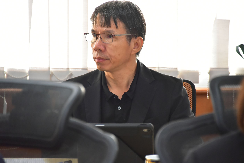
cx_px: 122
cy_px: 82
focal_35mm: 300
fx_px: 2034
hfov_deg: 6.9
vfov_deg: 4.6
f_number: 6.3
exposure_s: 1/160
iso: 6400
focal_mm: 300
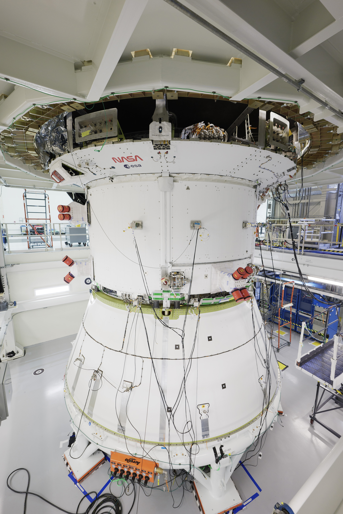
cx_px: 172
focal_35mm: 14
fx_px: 200
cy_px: 257
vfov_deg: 104.3
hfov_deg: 81.2
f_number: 2.8
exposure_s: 1/60
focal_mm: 14
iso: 500
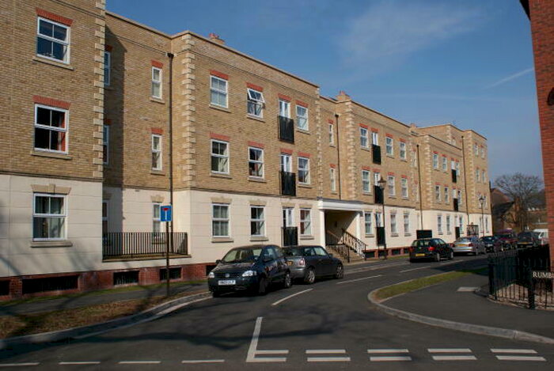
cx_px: 277
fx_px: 509
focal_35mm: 33
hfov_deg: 57.2
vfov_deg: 40.1
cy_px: 186
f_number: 10
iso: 100
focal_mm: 22
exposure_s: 1/250
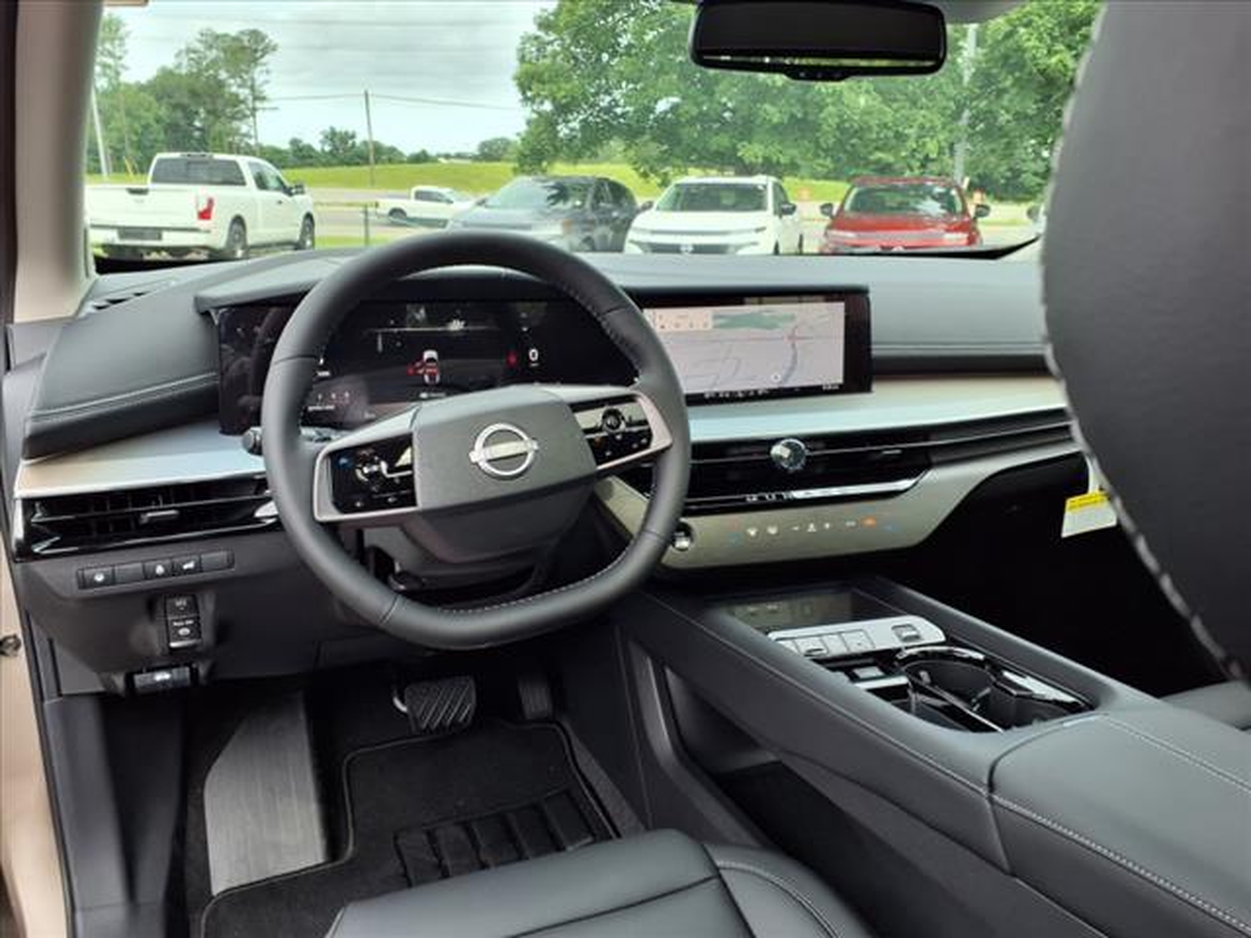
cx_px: 626
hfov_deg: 65.3
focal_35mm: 27
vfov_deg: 51.4
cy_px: 469
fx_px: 976
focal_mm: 3.58
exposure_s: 1/192
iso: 40
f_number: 1.9
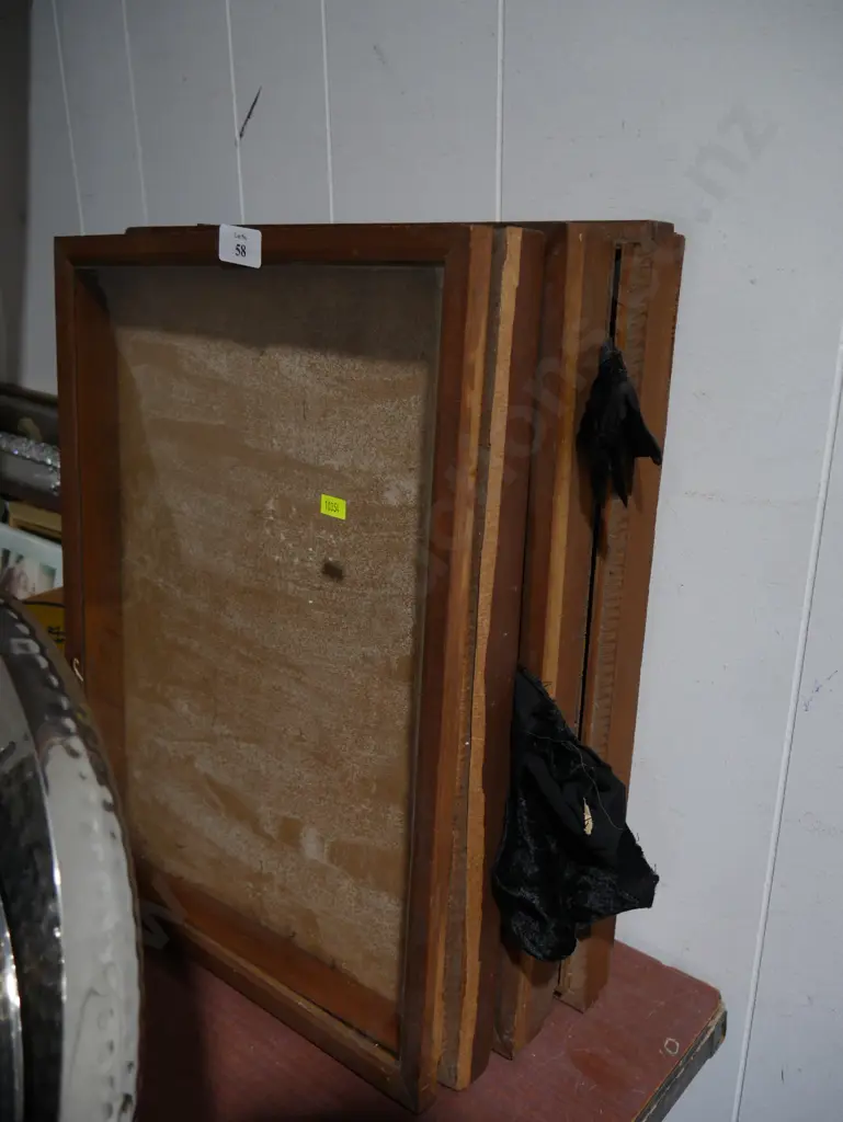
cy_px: 561
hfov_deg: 46.8
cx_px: 422
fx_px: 973
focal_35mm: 30
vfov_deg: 59.9
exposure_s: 1/60
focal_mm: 15
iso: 250
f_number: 3.6
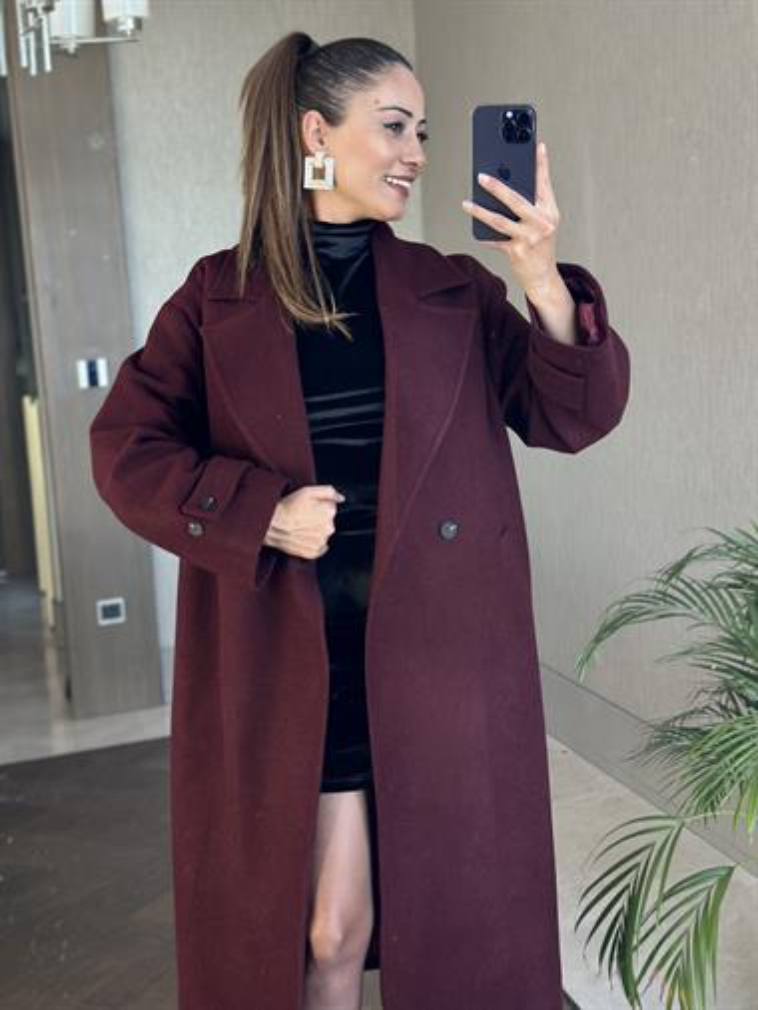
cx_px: 379
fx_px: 1400
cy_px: 505
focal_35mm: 48
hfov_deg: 30.3
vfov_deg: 39.6
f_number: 1.78
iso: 125
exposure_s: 1/97
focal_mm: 6.86
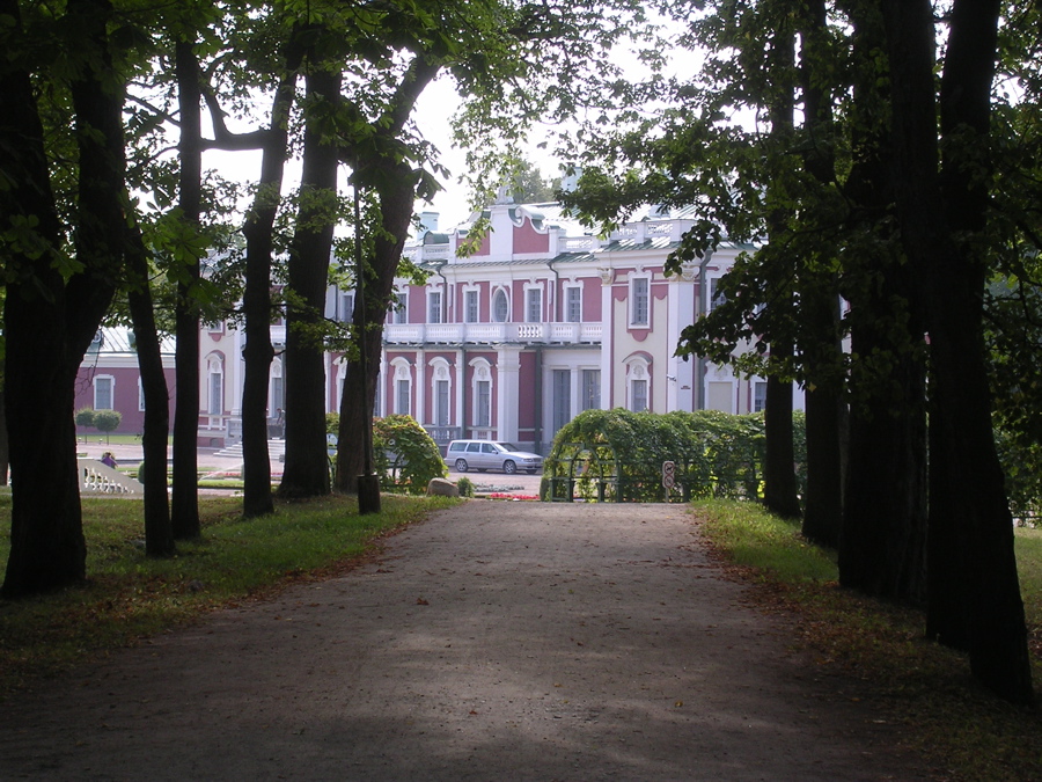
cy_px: 391
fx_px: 3161
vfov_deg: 14.1
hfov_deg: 18.7
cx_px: 521
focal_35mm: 105
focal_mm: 15.9
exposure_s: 1/130
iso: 100
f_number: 4.6
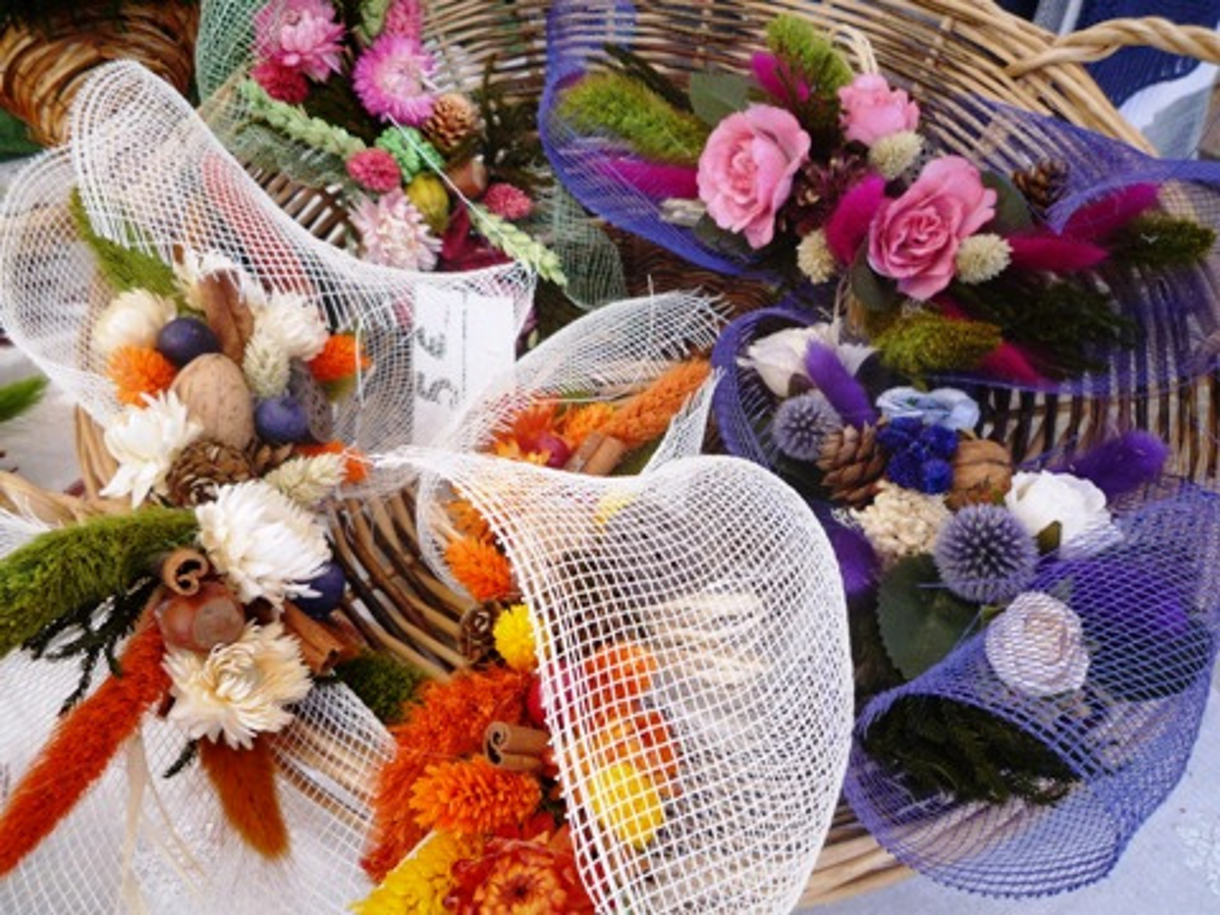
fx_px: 881
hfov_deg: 69.4
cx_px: 610
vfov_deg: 54.9
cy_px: 458
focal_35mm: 25
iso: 100
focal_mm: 4.4
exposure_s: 1/320
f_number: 2.8
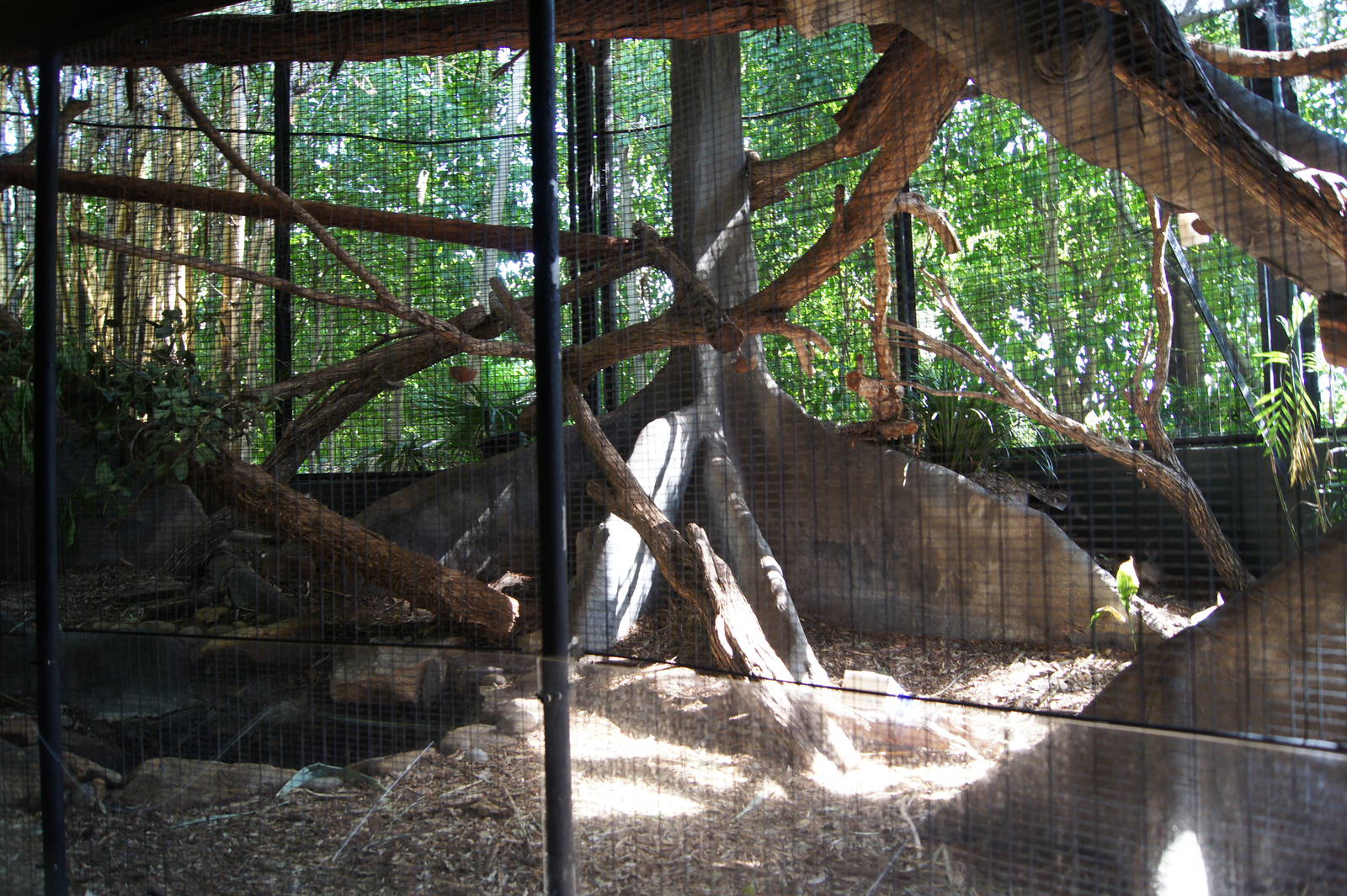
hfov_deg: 67.4
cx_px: 674
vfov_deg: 47.9
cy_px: 448
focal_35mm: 27
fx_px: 1010
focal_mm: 18
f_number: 3.5
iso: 250
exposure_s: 1/30
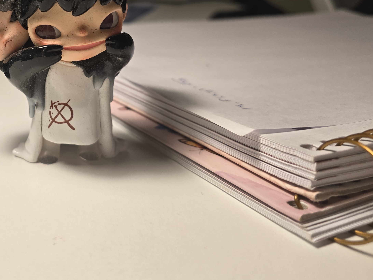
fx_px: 453
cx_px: 50
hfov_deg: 41.8
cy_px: 77
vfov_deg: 33.8
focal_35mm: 42
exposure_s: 1/120
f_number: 1.7
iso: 125
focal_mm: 6.3
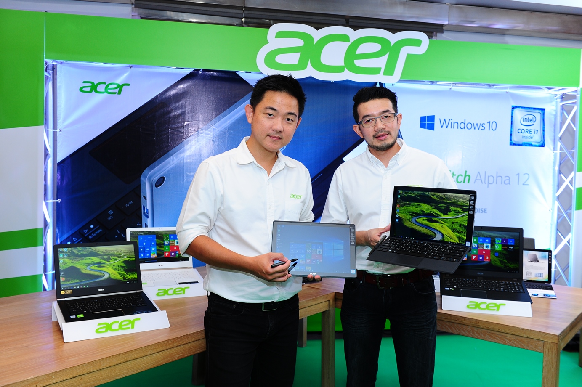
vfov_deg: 41.1
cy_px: 194
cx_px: 291
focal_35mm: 32
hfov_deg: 58.8
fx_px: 517
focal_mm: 32
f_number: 7.1
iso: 640
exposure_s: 1/100
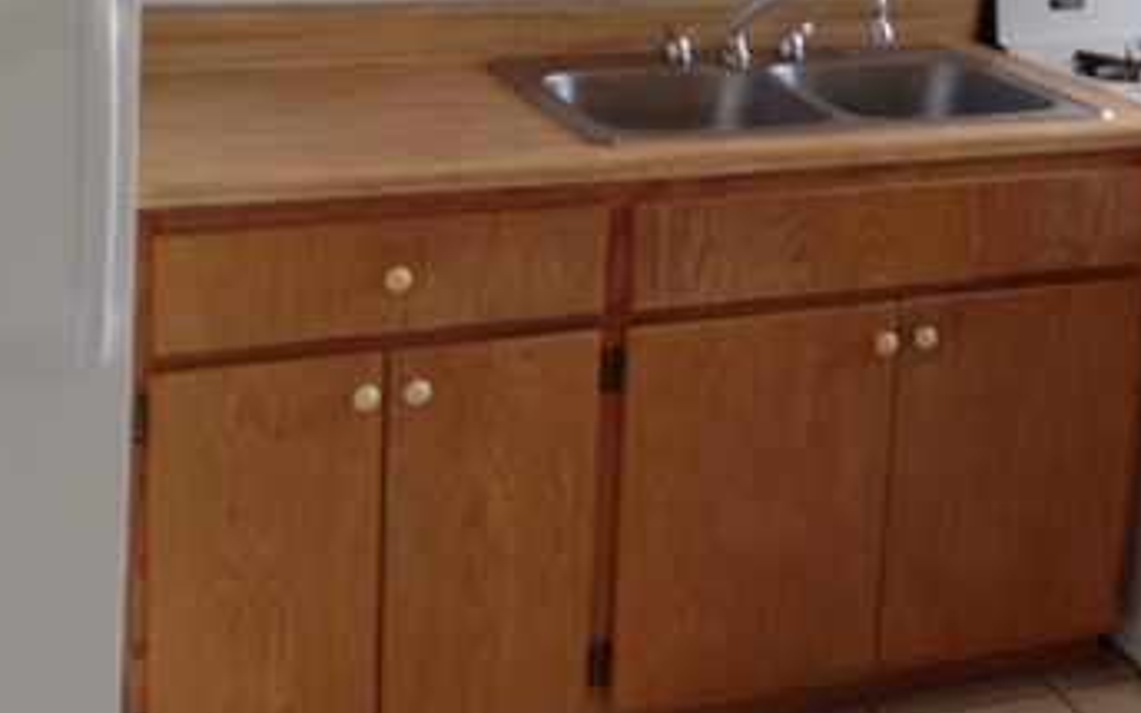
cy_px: 50
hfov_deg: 31.4
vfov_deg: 19.6
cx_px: 700
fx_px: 2021
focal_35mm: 65
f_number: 2.4
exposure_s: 1/20
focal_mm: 4.12
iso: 64
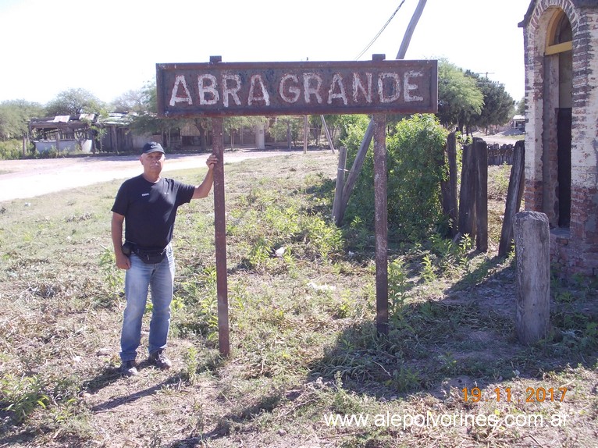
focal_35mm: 43
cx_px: 299
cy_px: 224
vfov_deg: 33.6
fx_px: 743
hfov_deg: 43.9
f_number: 3.3
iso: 80
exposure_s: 1/320
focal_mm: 6.1
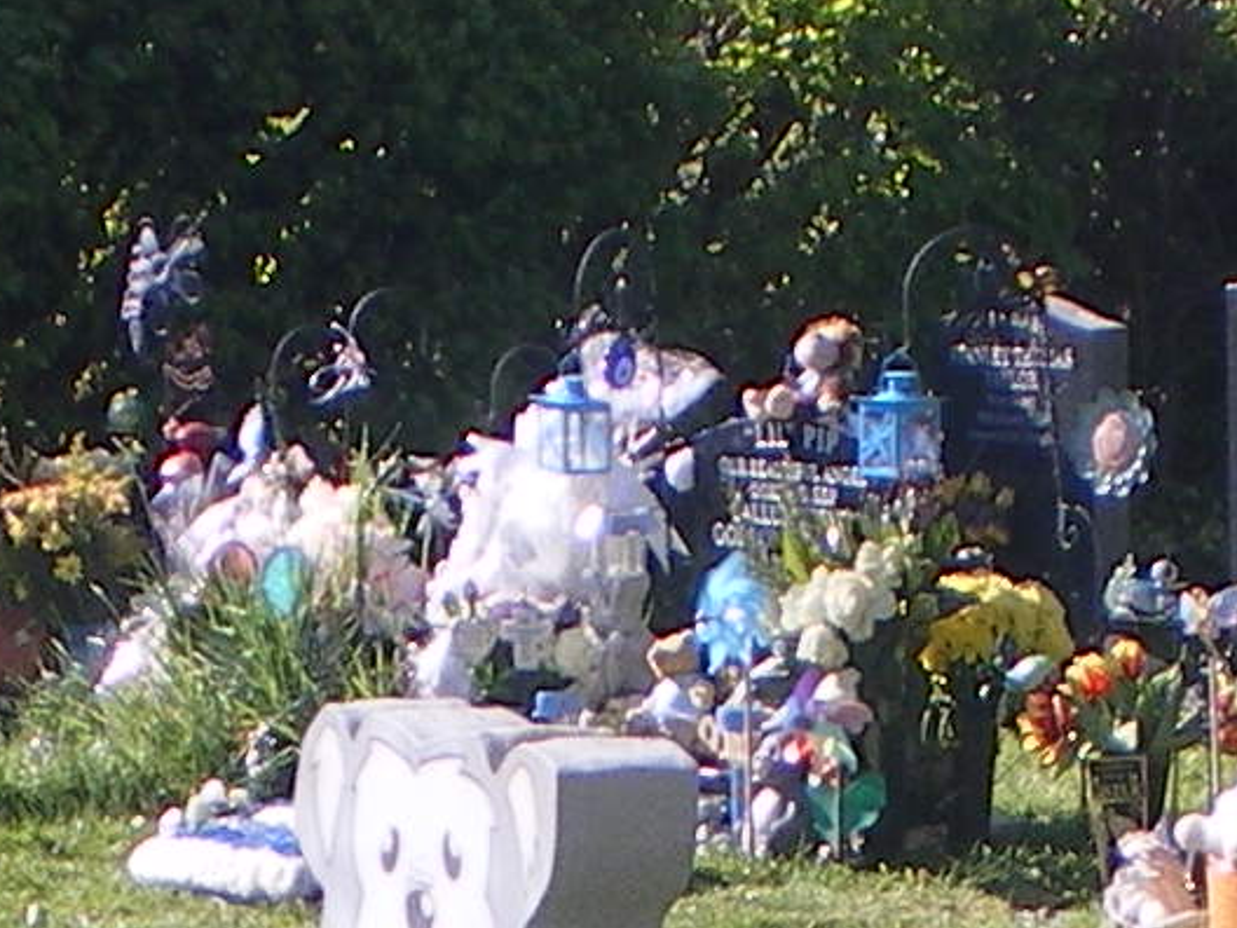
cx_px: 939
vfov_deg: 6.5
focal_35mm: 221
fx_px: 7897
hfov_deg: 8.9
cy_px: 1959
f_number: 4.6
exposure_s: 1/200
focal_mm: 6.3
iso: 64
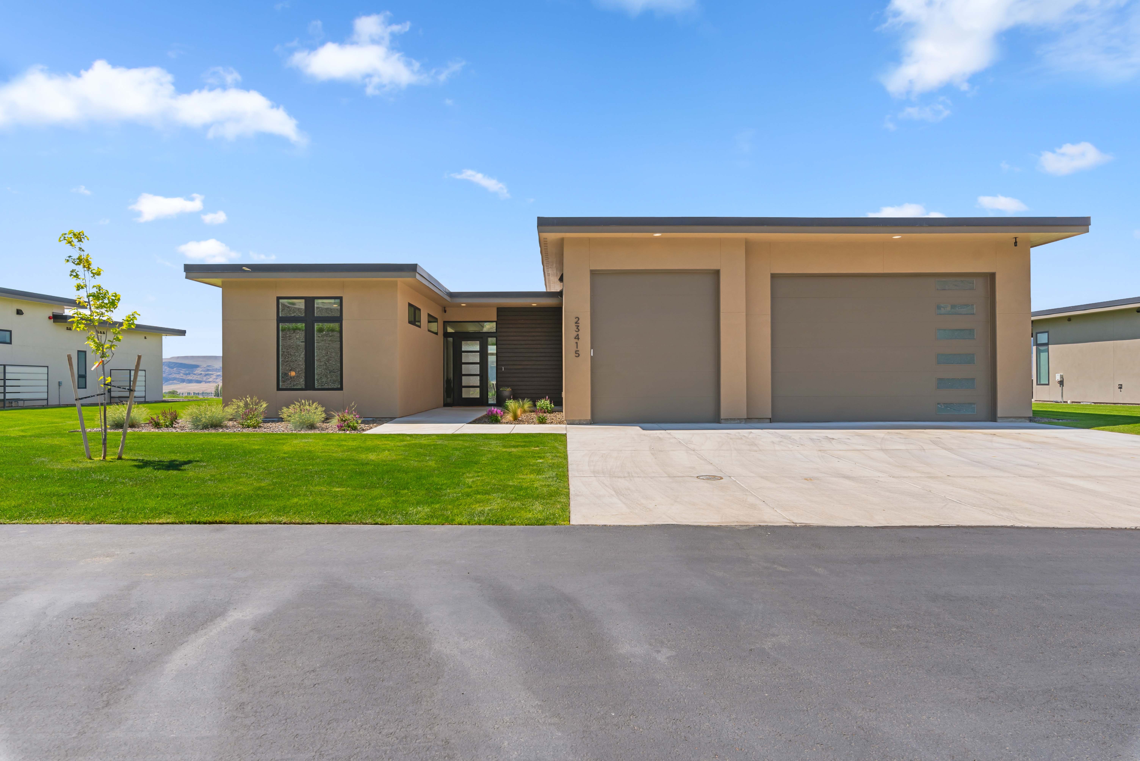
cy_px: 380
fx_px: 634
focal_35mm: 20
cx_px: 570
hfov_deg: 84.0
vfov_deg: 62.0
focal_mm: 20
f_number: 8
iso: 100
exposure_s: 1/640
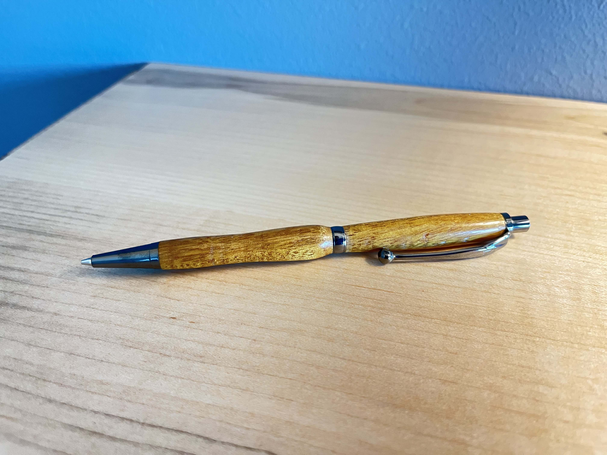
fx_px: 456
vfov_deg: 53.1
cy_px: 228
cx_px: 304
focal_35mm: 26
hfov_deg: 67.3
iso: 500
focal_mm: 5.1
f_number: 1.6
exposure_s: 1/40
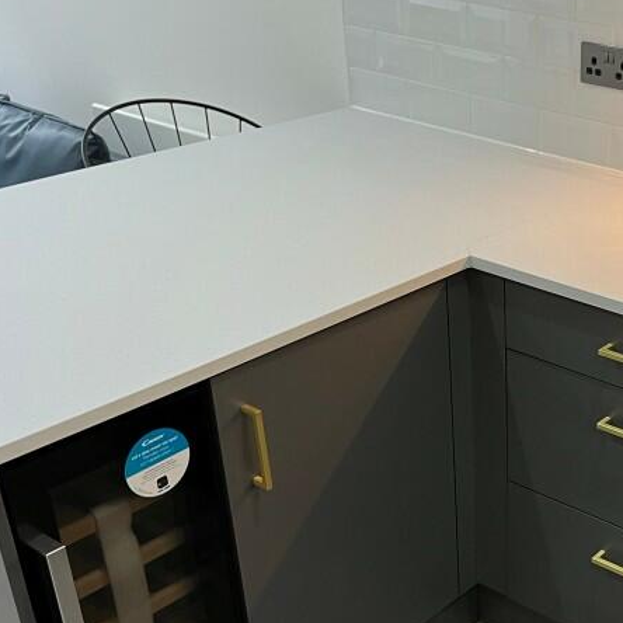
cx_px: 623
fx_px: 1079
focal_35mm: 53
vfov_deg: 32.1
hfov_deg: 30.0
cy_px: 382
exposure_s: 1/50
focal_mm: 5.1
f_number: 1.6
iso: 80
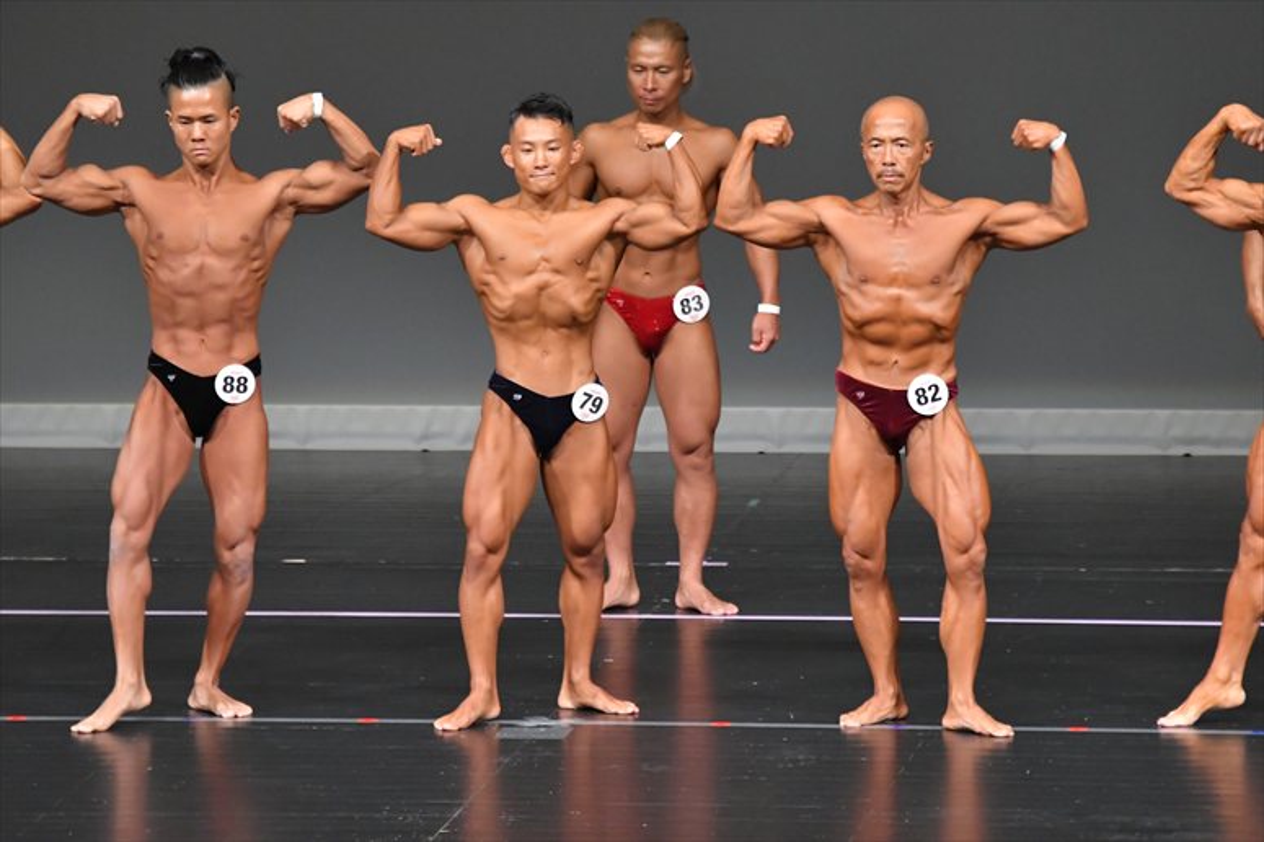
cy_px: 421
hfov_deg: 6.0
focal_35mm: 345
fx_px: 12108
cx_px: 632
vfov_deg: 4.0
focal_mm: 230
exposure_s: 1/400
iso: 5000
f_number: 5.6
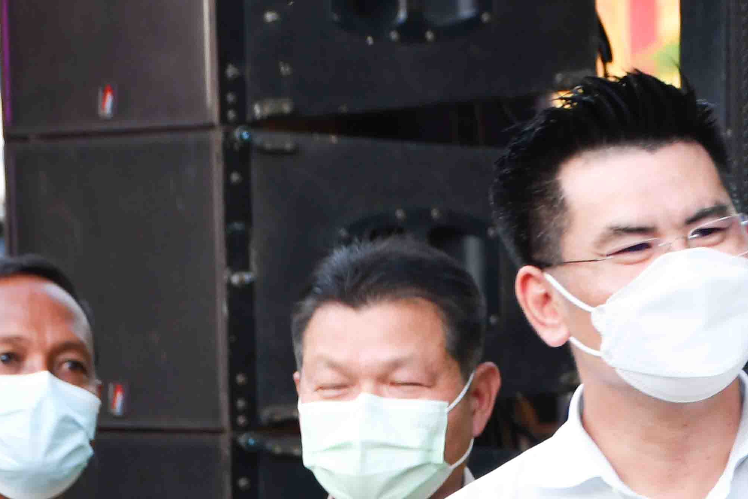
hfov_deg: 4.7
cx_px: 636
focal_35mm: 439
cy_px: 505
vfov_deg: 3.1
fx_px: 9122
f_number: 5.6
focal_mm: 105
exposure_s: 1/60
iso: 560
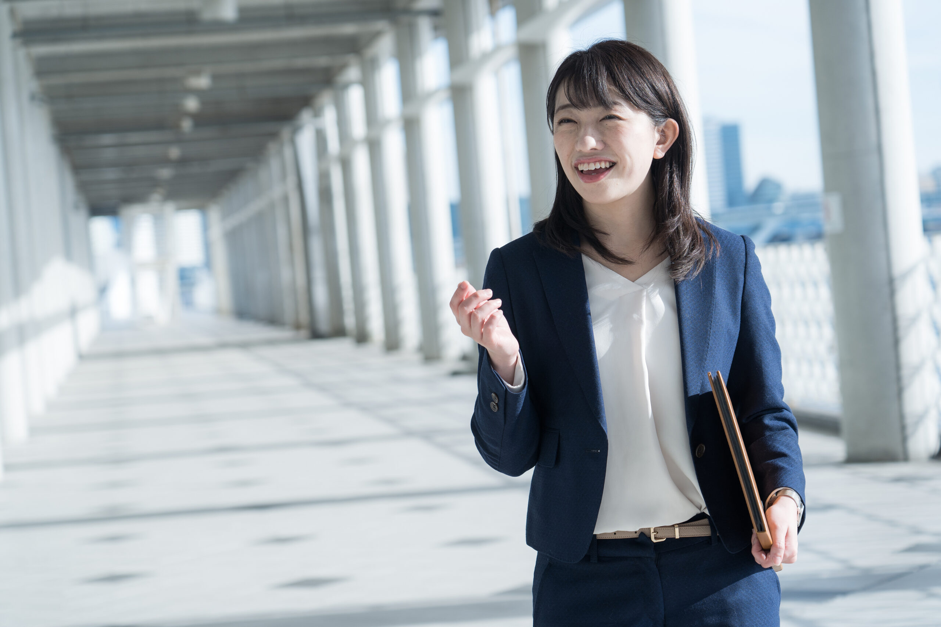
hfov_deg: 25.1
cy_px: 314
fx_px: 2117
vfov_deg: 16.9
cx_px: 470
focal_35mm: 81
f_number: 4.5
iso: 125
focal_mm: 81
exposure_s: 1/500
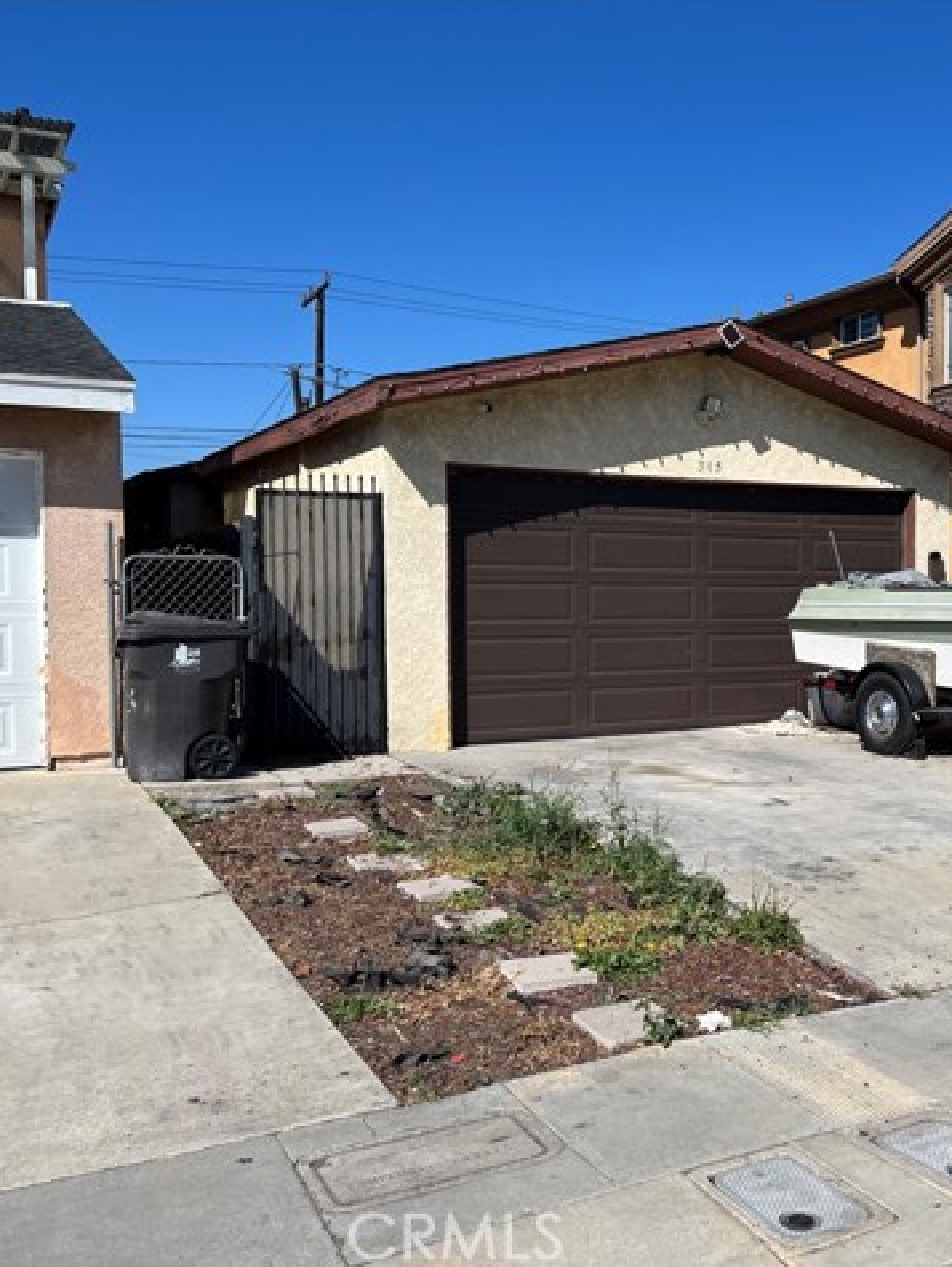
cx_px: 776
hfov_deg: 39.0
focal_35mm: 35
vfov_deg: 52.6
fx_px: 1282
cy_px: 635
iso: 50
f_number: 1.5
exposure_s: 1/5882
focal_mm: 5.7
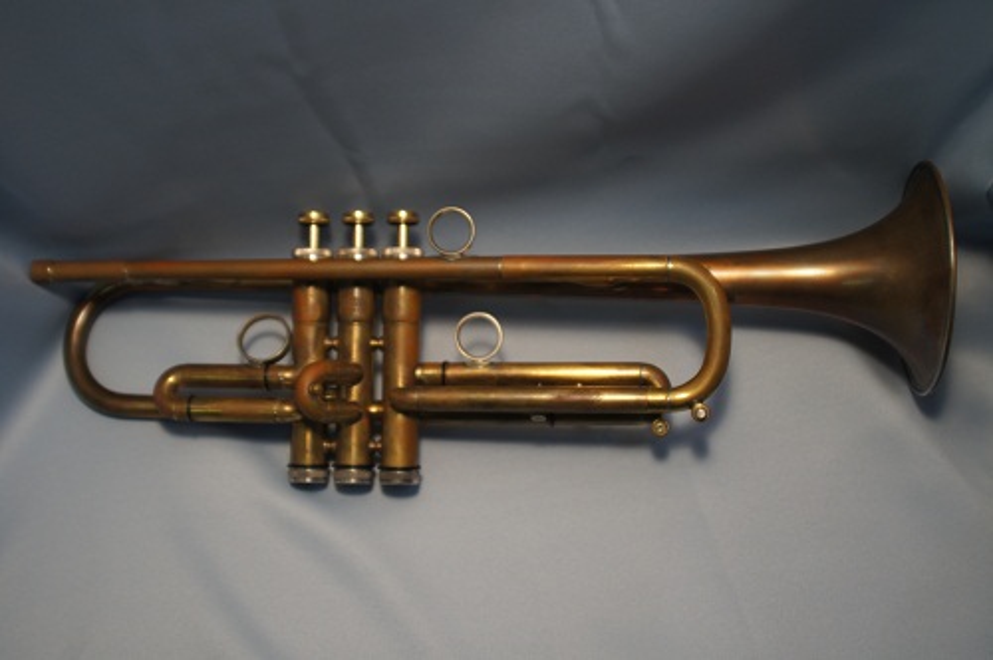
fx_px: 1157
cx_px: 496
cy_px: 330
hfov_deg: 46.5
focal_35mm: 42
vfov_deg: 31.8
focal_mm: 28
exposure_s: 1/50
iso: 125
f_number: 3.5
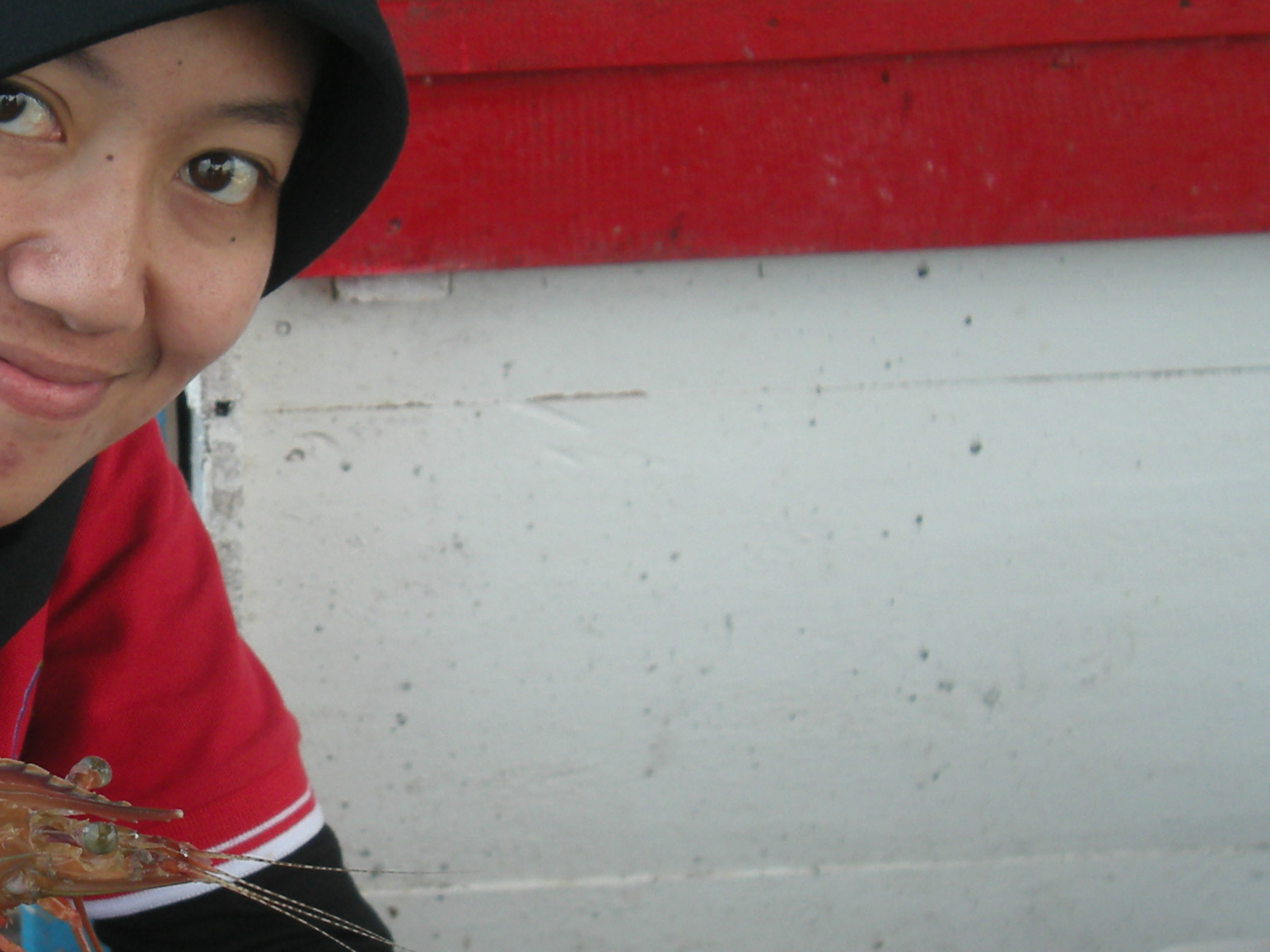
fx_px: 3522
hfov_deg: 19.7
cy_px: 580
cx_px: -77
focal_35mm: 96
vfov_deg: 15.4
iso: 64
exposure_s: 1/270
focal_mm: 7.9
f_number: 2.8
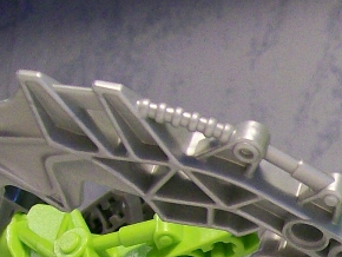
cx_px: 539
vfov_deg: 10.1
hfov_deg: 12.9
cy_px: 360
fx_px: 1414
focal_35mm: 143
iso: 156
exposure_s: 1/32
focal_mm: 6
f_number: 2.7
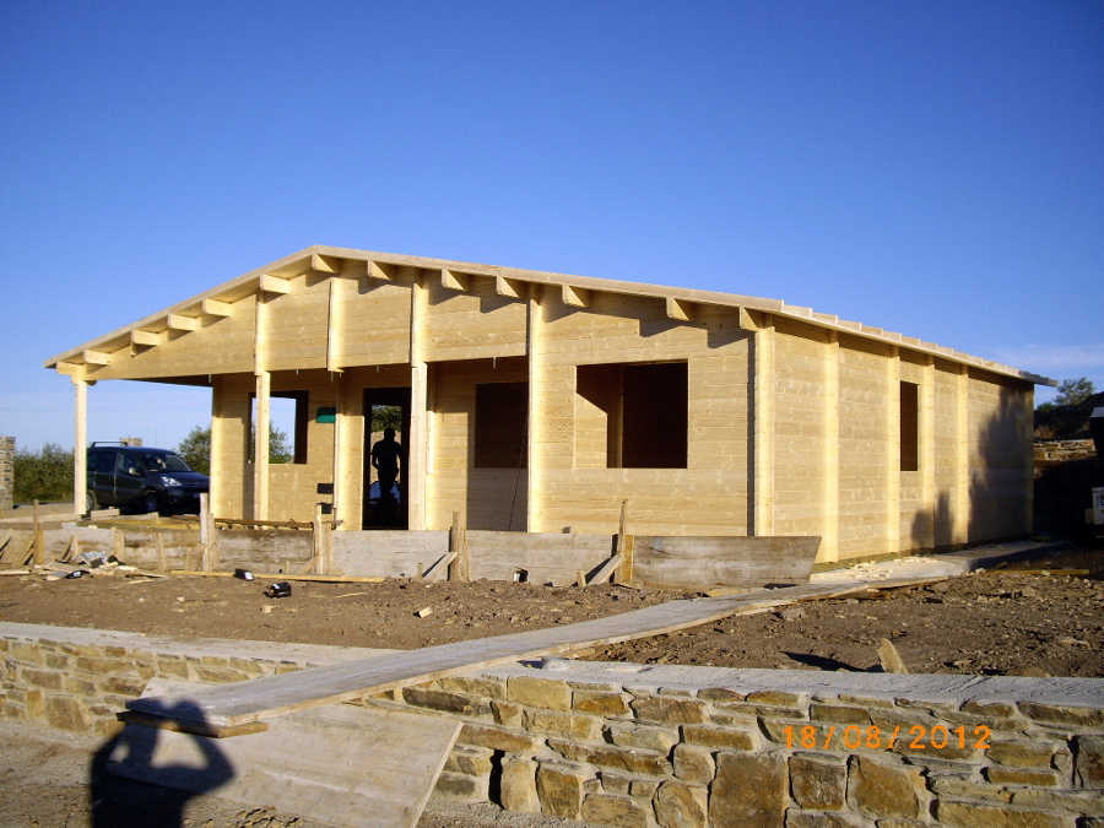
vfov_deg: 37.7
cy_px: 414
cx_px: 552
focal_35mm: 38
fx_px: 1212
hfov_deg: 49.0
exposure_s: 1/160
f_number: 8
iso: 64
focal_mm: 7.9
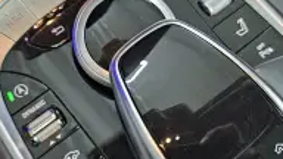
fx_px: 353
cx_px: 143
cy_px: 65
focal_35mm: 47
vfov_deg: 25.4
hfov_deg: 43.7
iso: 500
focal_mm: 6.3
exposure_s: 1/33
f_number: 1.7
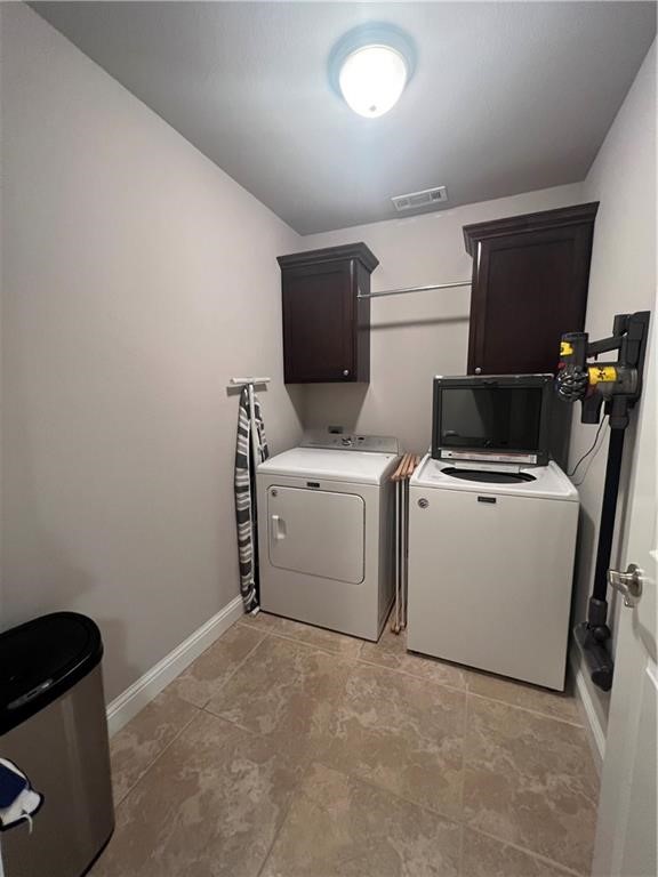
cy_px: 438
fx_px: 329
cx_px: 329
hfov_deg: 89.9
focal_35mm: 13
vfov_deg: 106.2
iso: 500
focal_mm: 1.57
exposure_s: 1/60
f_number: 1.8
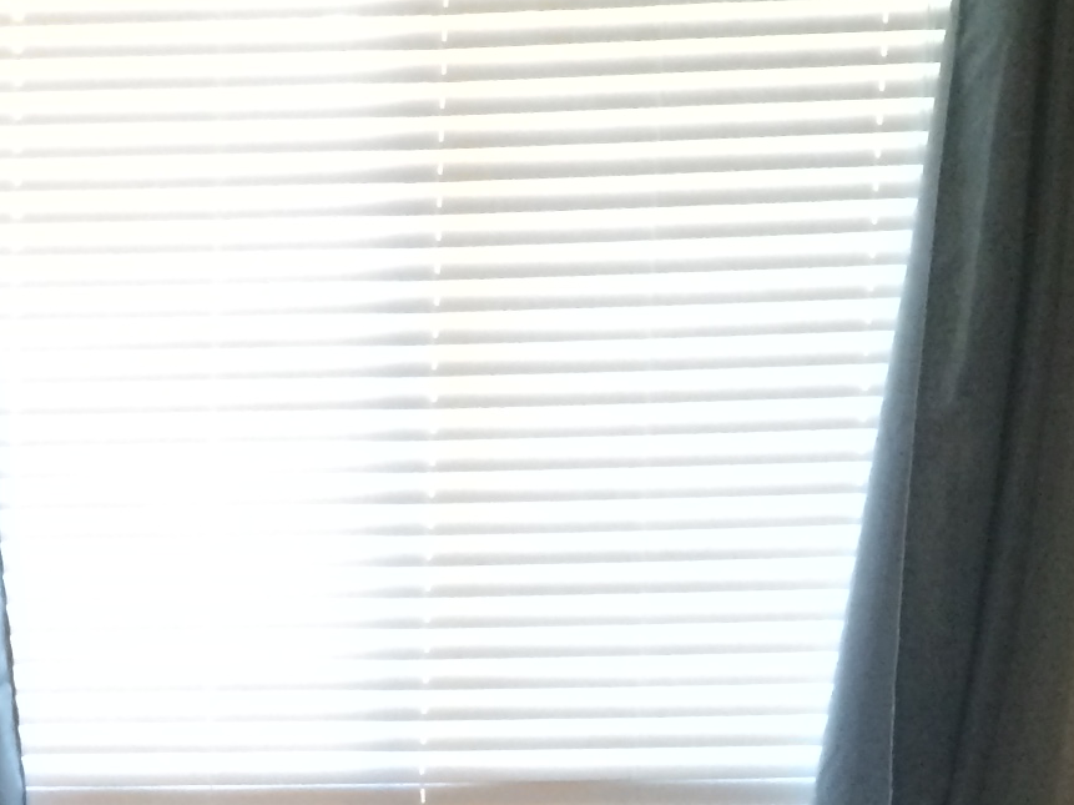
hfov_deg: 17.1
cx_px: -210
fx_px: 3411
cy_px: 1105
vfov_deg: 12.9
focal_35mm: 110
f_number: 2.2
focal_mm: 4.15
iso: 250
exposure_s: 1/30
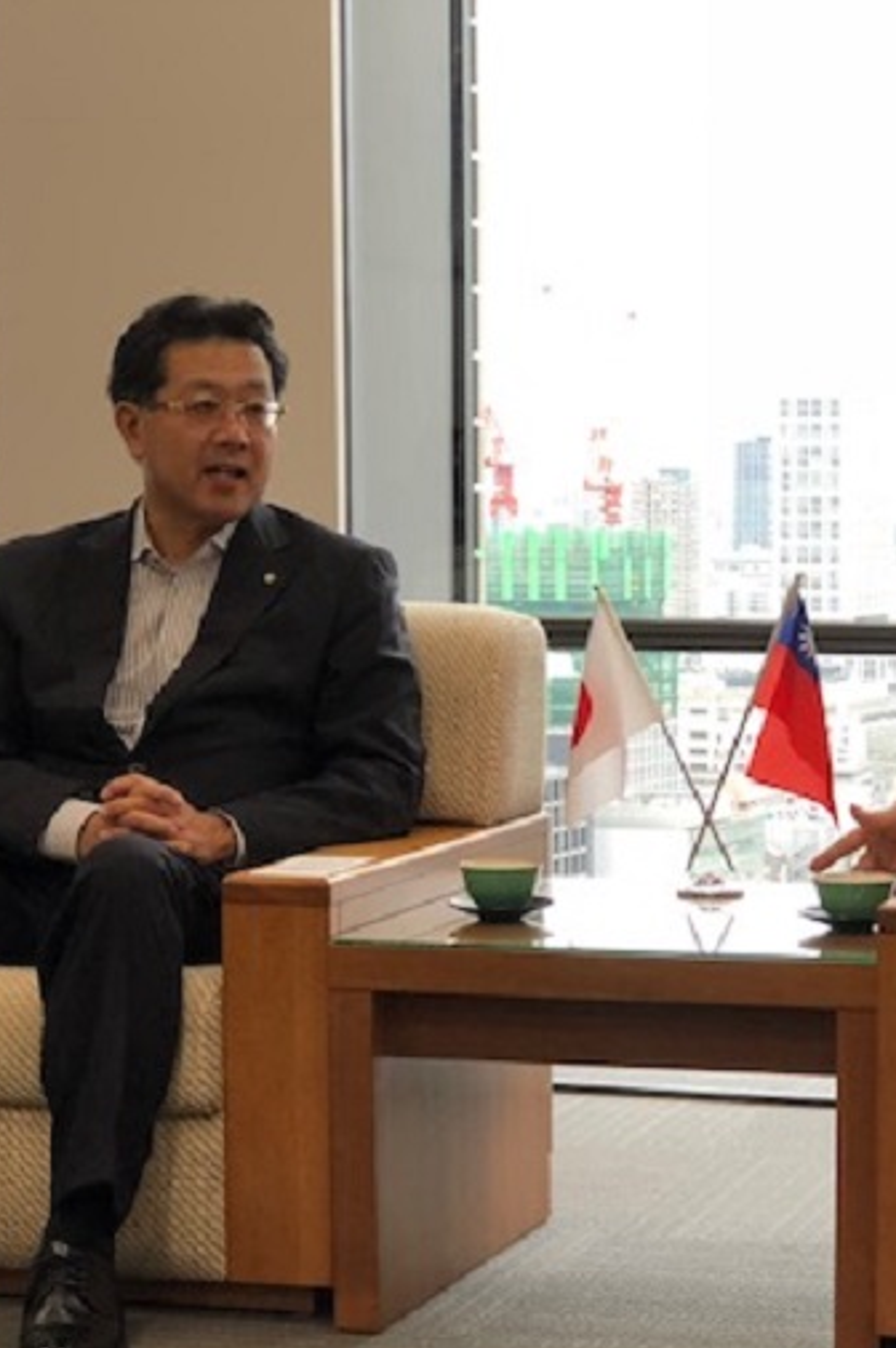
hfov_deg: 14.5
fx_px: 3514
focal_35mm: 94
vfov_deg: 21.7
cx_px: 691
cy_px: 790
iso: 100
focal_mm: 6.6
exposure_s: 1/100
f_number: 2.8
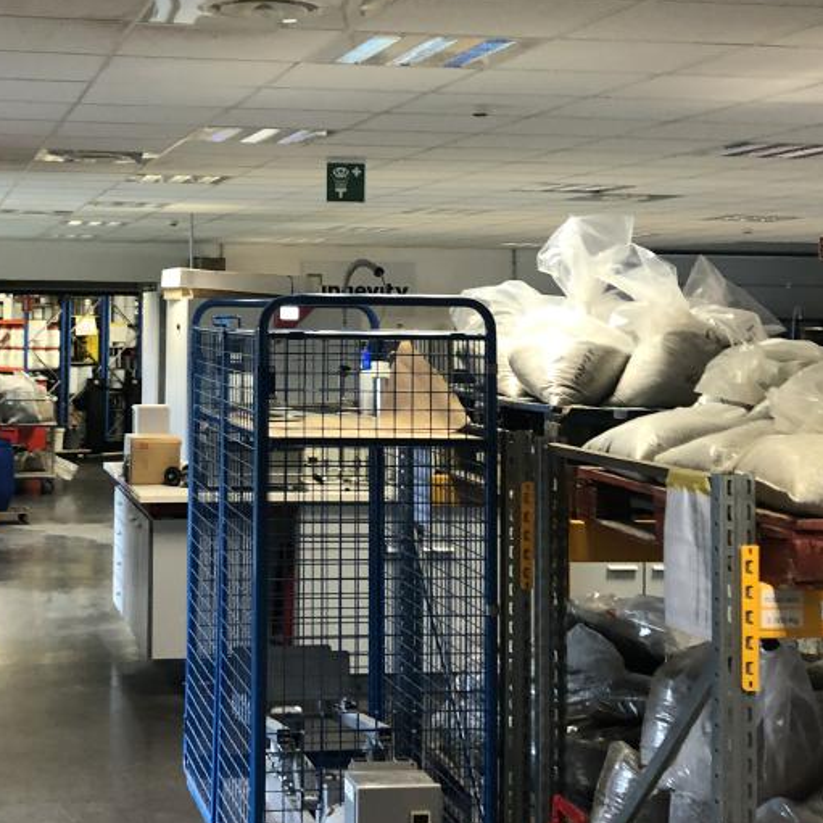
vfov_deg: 27.5
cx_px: 213
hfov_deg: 27.4
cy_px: 250
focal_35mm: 62
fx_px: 1668
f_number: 1.8
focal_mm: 3.99
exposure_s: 1/17
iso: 50
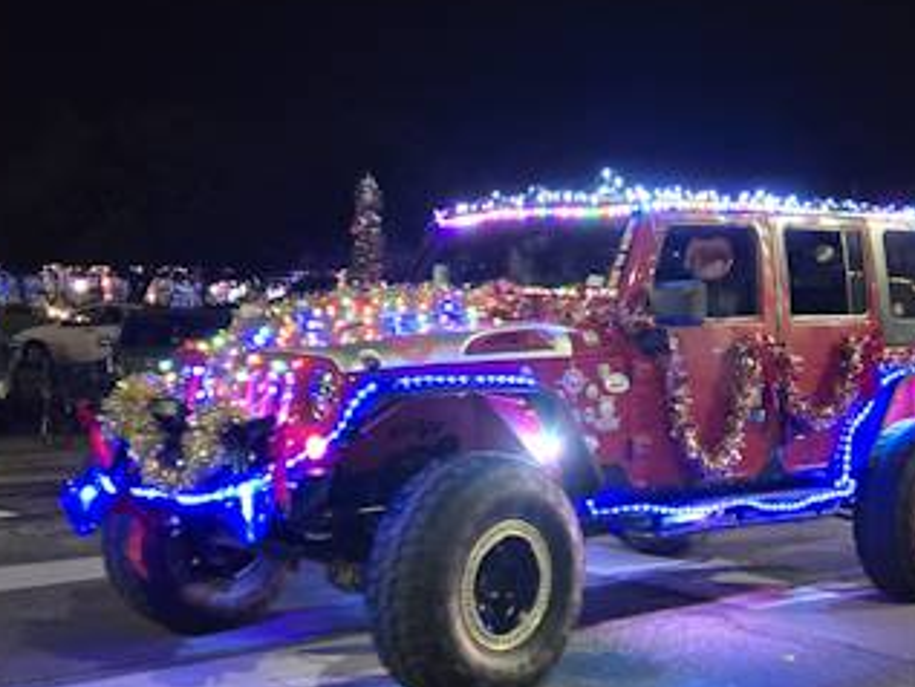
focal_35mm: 58
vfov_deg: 25.2
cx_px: 655
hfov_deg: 32.7
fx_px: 1534
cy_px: 410
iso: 1600
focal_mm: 5.4
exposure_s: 1/60
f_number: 1.8
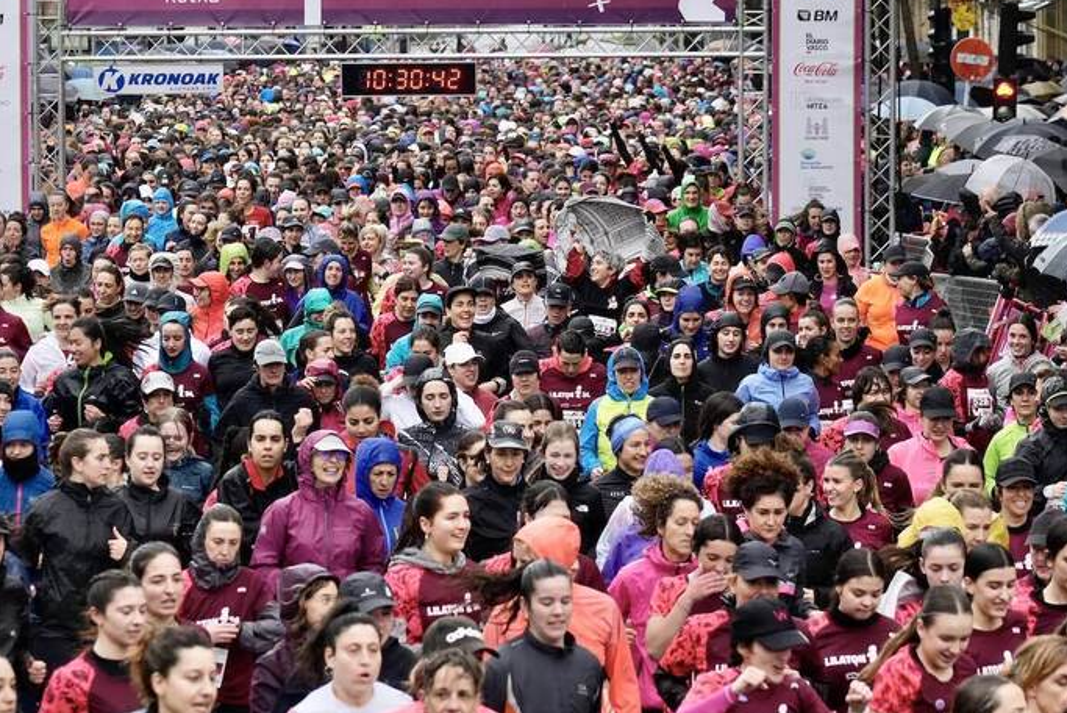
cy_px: 363
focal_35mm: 215
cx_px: 480
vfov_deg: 6.4
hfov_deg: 9.6
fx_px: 6375
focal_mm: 105
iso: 1600
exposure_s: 1/640
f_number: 5.6
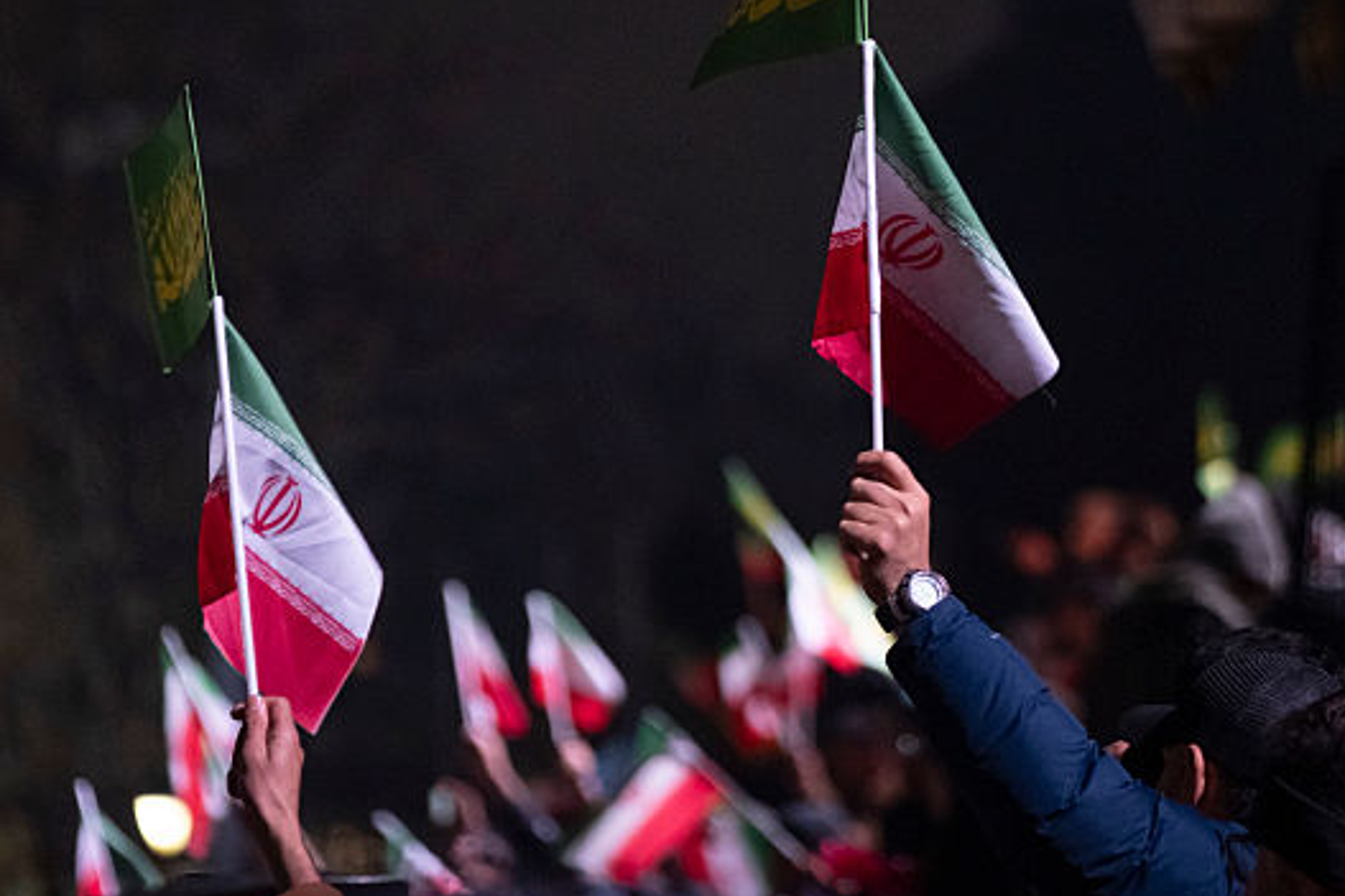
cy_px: 313
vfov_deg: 3.4
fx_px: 15238
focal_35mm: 408
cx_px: 878
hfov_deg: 5.1
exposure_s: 1/80
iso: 1600
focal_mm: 140
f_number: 2.8
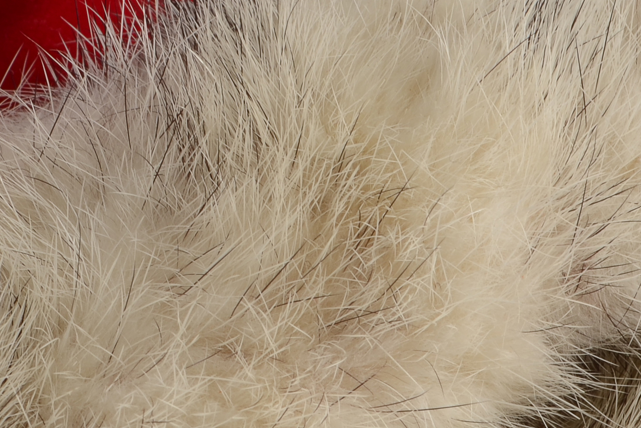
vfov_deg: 8.5
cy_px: 382
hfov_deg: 12.8
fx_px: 2867
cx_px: 286
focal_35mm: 161
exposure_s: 1/80
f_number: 11
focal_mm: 32
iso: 100
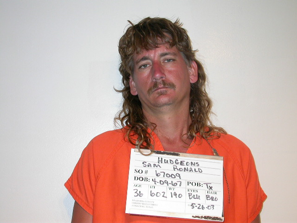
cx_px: 148
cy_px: 112
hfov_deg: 32.7
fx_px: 506
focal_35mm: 59
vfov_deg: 24.8
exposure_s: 1/60.3
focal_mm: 12.2
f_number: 3
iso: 100
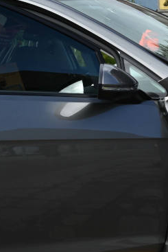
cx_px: 390
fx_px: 846
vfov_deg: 16.9
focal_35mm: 121
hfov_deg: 10.0
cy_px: 133
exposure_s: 1/200
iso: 100
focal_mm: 37
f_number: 6.3
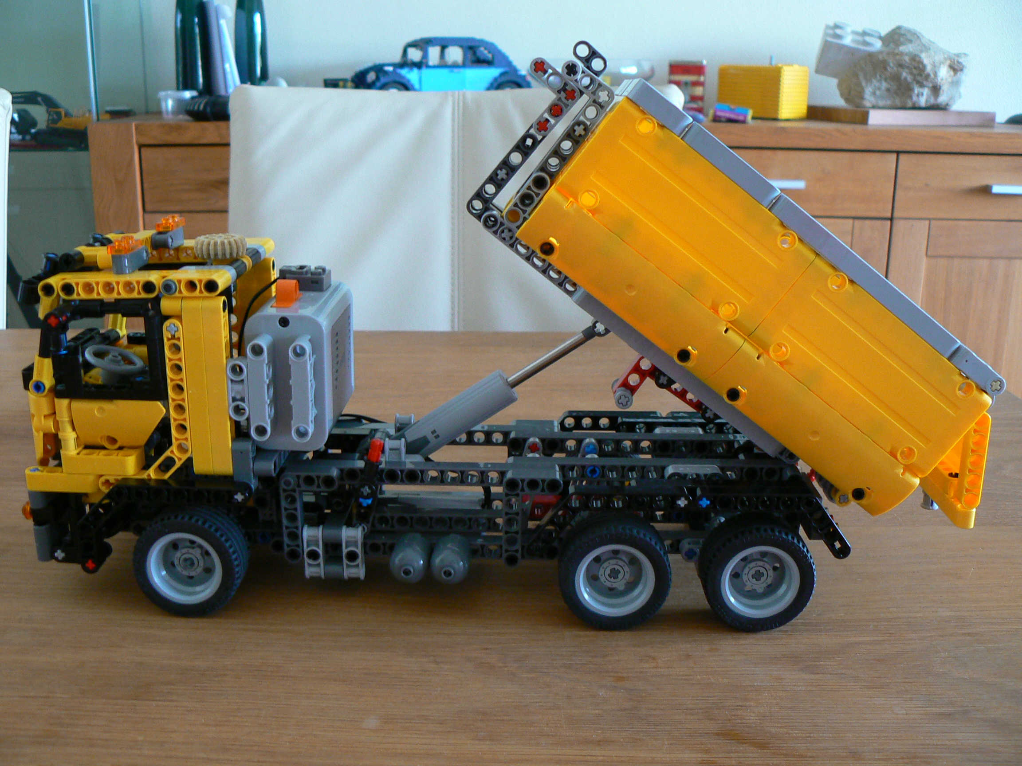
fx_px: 1063
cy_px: 383
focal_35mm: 36
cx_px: 511
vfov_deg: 39.7
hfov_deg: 51.4
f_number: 2.8
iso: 100
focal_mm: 6
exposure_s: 1/8
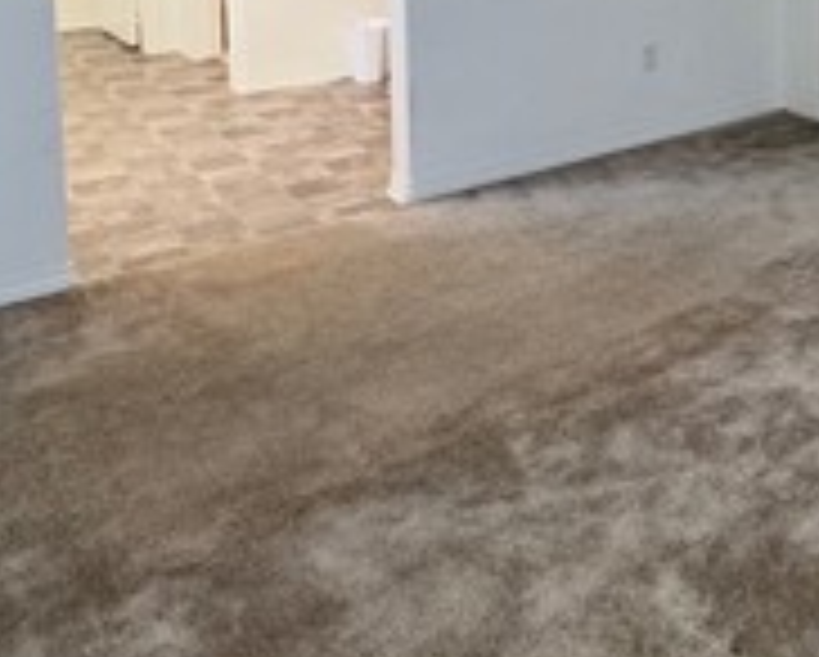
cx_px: 932
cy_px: -140
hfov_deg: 33.1
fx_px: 1165
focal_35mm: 48
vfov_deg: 27.5
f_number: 2.2
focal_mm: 2.22
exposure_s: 1/120
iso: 125
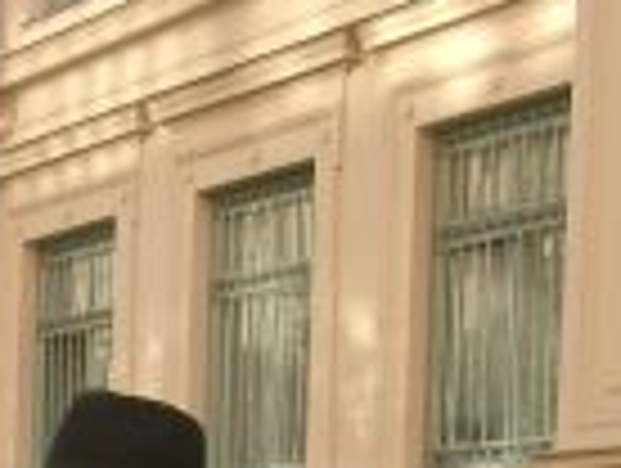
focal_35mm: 111
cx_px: -270
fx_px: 1995
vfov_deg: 12.4
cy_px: 796
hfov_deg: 16.4
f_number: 3.2
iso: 64
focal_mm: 4.3
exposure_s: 1/200
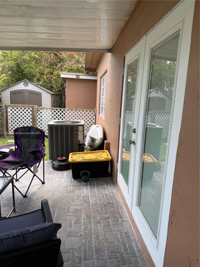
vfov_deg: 71.6
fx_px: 185
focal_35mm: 24
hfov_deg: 56.8
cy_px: 134
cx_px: 100
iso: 80
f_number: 1.78
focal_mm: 6.76
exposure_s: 1/488
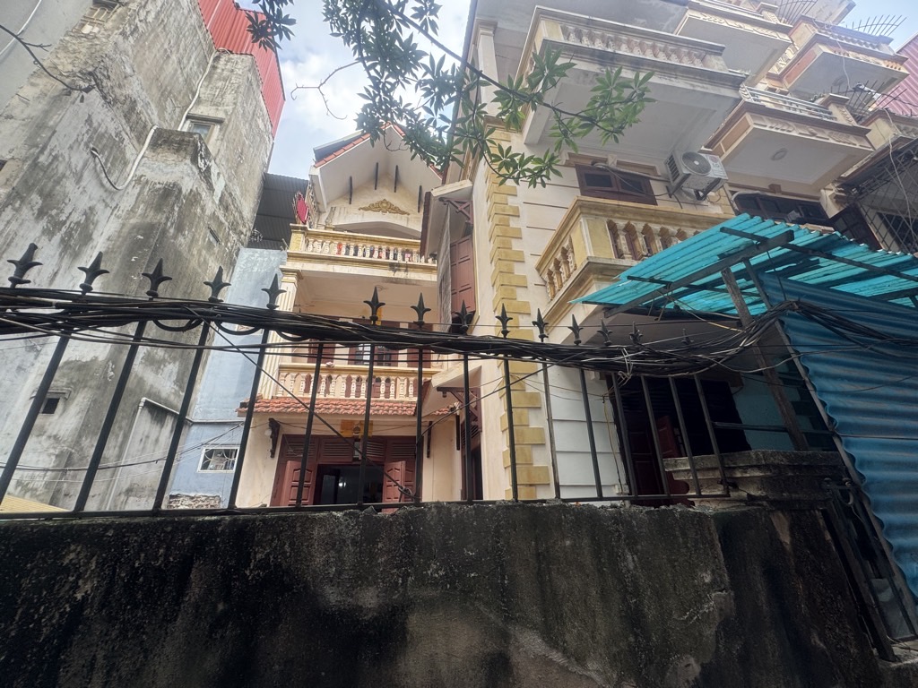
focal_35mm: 14
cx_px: 459
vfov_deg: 85.7
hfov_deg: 102.1
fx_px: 371
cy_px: 344
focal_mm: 2.22
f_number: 2.2
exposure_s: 1/143
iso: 40
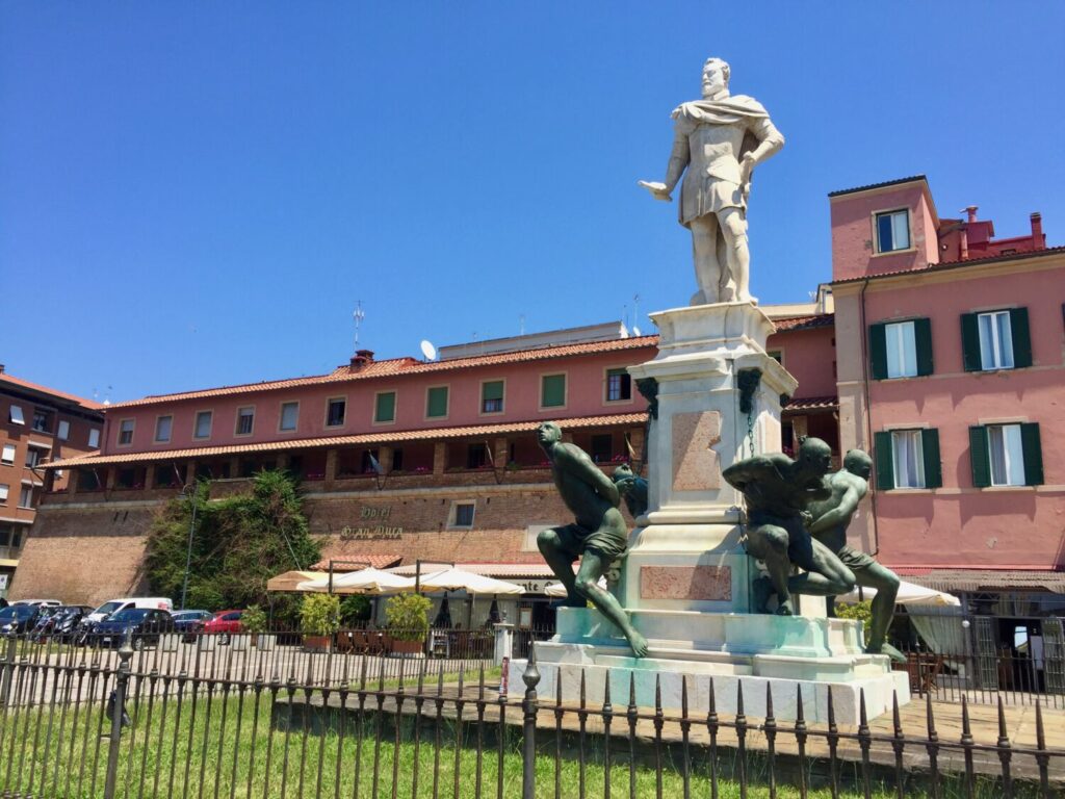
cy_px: 400
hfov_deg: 61.7
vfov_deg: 48.2
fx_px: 892
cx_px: 532
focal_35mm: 29
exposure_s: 1/1522
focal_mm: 4.15
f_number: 2.2
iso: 32
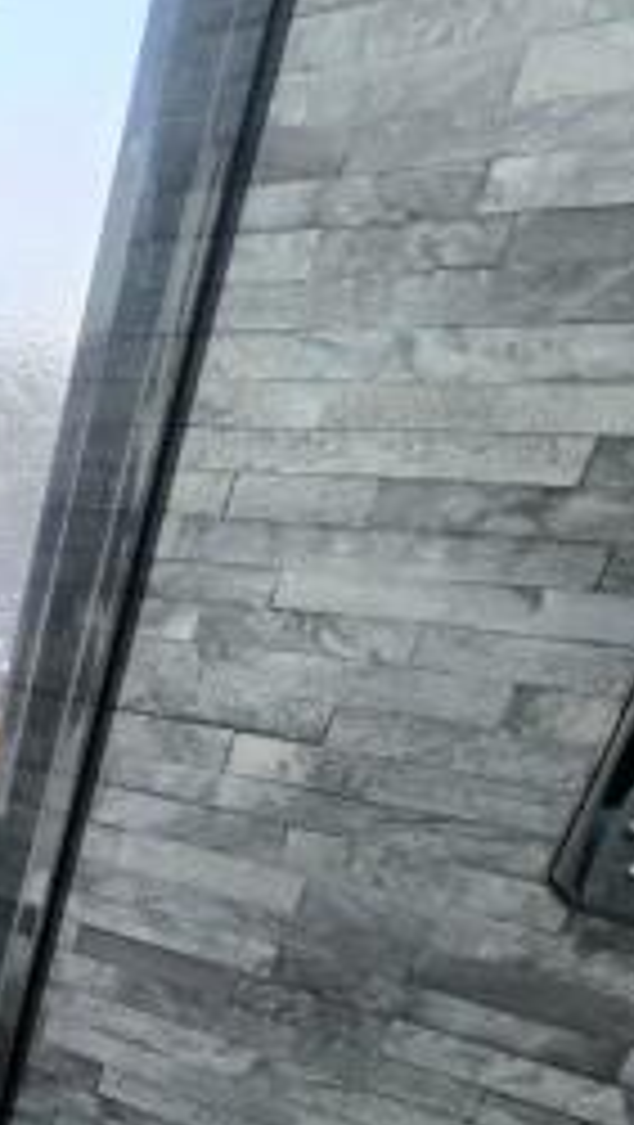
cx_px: -542
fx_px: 984
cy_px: 821
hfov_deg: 21.2
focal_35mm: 33
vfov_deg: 57.0
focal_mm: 2.2
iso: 400
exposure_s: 1/50.3
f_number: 1.9
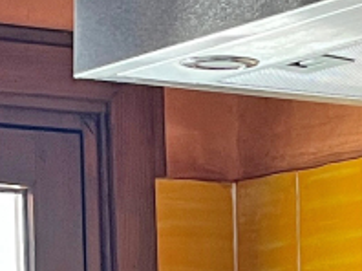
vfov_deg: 7.3
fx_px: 2058
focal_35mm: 197
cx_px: 232
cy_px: 477
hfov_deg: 10.0
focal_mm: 5.1
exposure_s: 1/86
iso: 125
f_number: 1.6
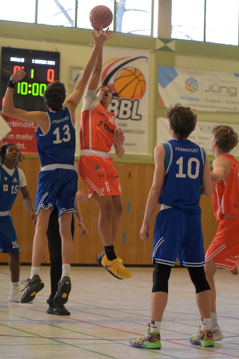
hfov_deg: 13.0
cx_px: 120
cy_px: 180
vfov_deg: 19.5
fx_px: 1045
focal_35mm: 105
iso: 4000
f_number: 2.8
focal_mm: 70
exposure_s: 1/800
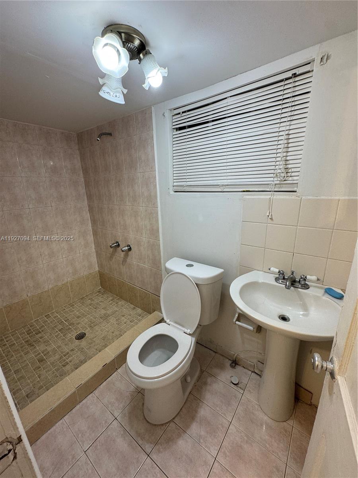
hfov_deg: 85.7
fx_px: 193
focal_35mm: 14
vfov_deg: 102.1
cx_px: 179
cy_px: 239
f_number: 2.2
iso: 160
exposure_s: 1/120
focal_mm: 2.22
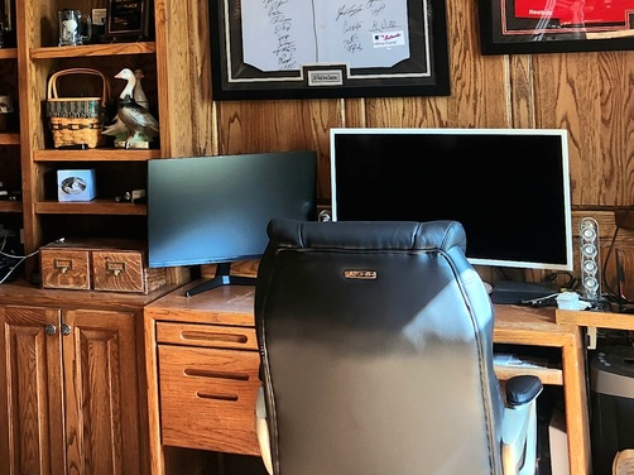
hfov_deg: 28.2
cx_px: 58
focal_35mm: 66
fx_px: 1208
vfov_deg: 21.5
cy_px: 9
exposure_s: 1/120
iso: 160
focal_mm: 5.4
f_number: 1.8
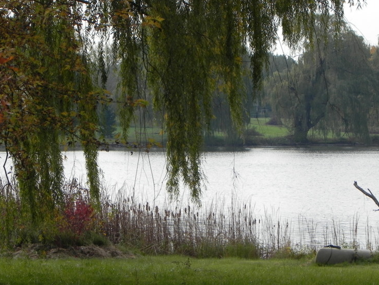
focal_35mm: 231
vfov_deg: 6.4
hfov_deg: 8.6
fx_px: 2530
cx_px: 201
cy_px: 147
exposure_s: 1/338
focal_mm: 37.7
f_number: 7.1
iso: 160
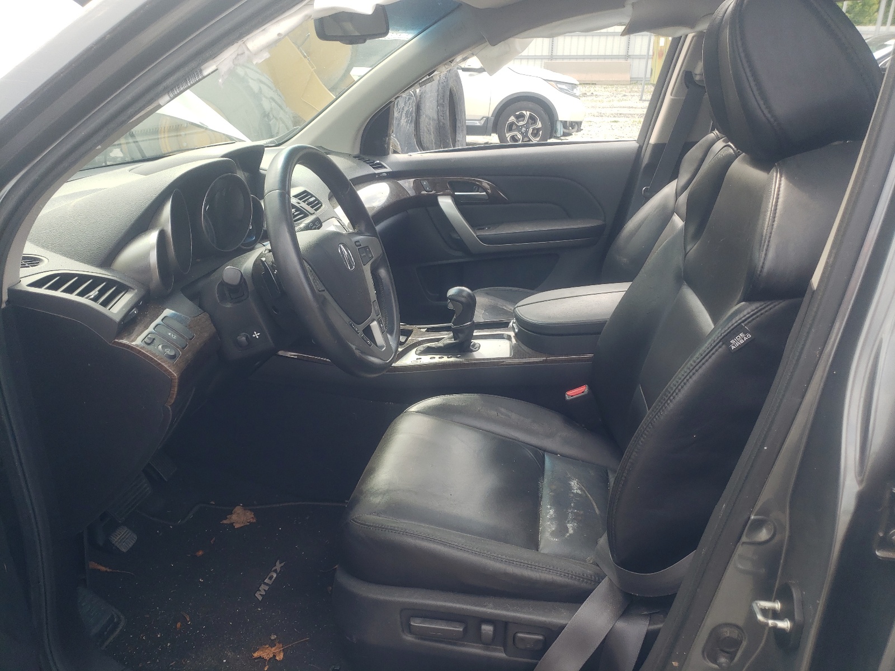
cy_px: 336
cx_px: 448
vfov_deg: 53.1
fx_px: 672
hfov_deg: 67.3
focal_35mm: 26
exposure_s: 1/323
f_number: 1.5
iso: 50
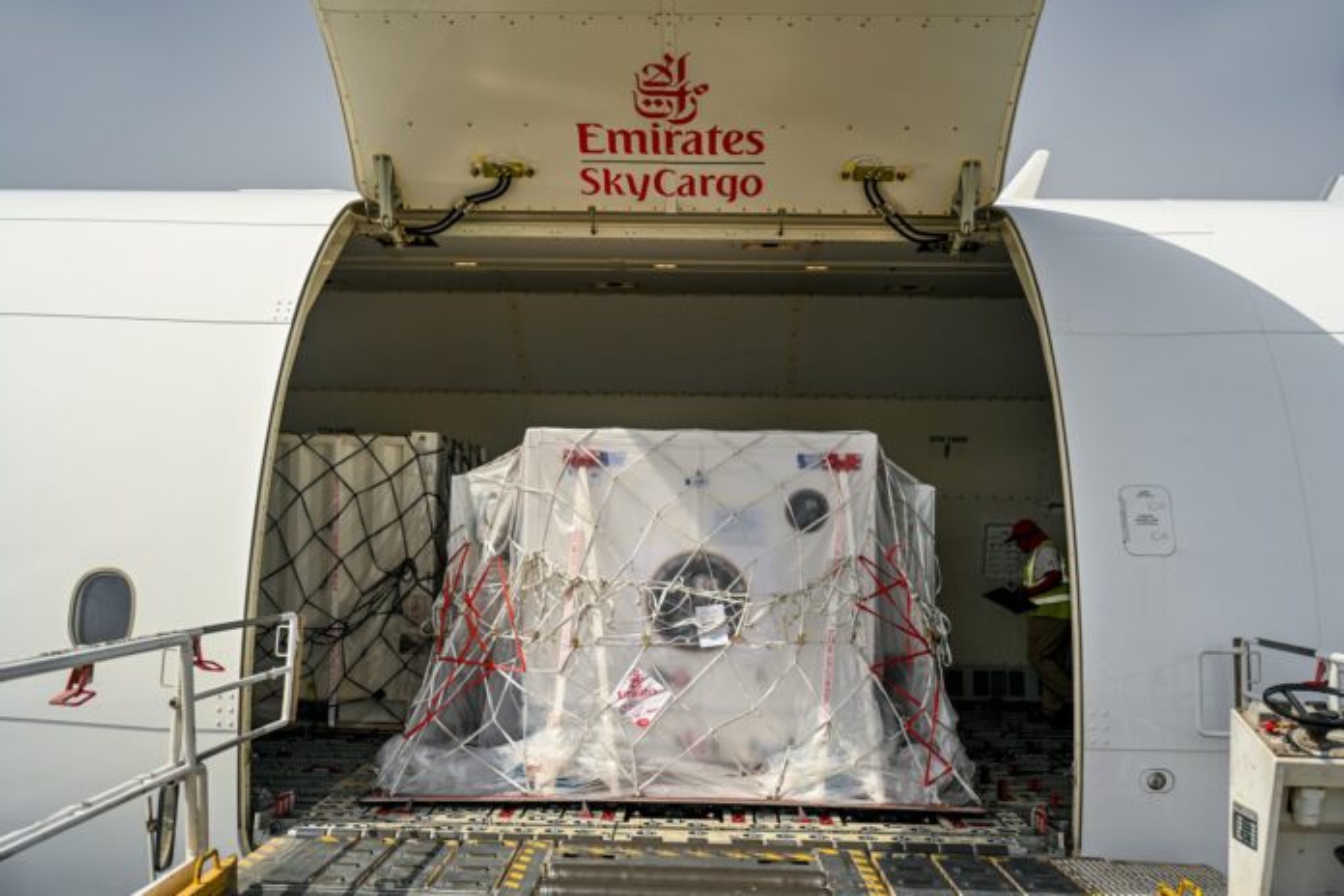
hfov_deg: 49.6
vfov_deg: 34.2
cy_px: 448
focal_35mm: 39
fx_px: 1456
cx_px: 672
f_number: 3.2
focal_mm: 39
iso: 125
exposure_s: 1/1000
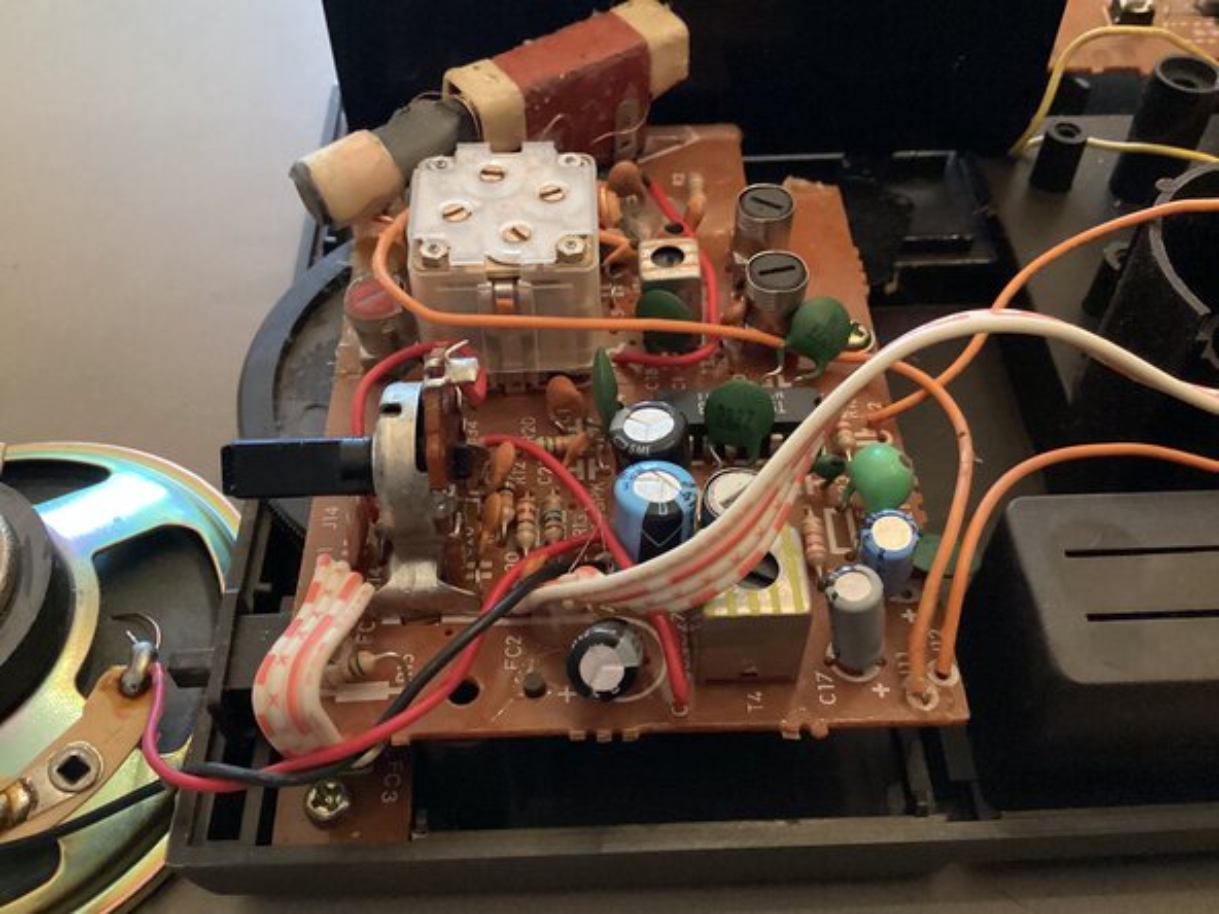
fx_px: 1092
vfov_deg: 45.4
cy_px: 457
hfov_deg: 58.4
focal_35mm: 31
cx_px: 610
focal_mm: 3.3
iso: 640
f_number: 2.4
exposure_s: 1/24
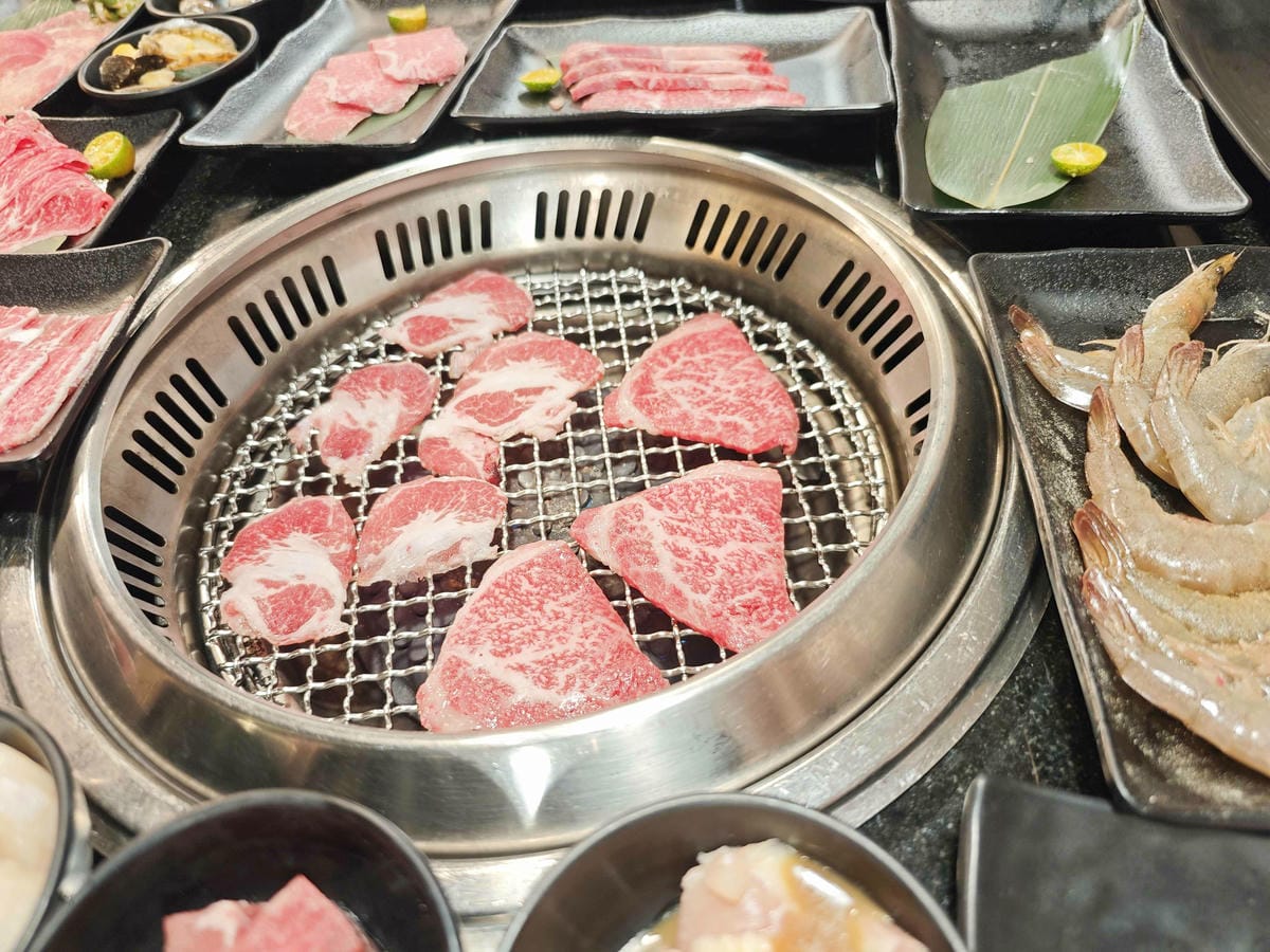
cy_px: 476
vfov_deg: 58.9
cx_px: 635
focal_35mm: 23
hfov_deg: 73.9
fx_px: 844
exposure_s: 1/60
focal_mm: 8.72
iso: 320
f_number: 1.63
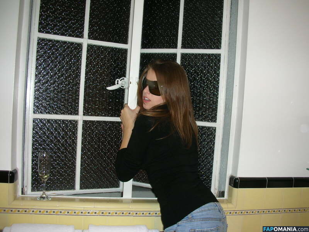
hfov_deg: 52.6
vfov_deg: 40.7
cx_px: 154
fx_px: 312
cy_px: 116
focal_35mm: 35
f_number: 3
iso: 66
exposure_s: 1/60.1
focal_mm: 5.8
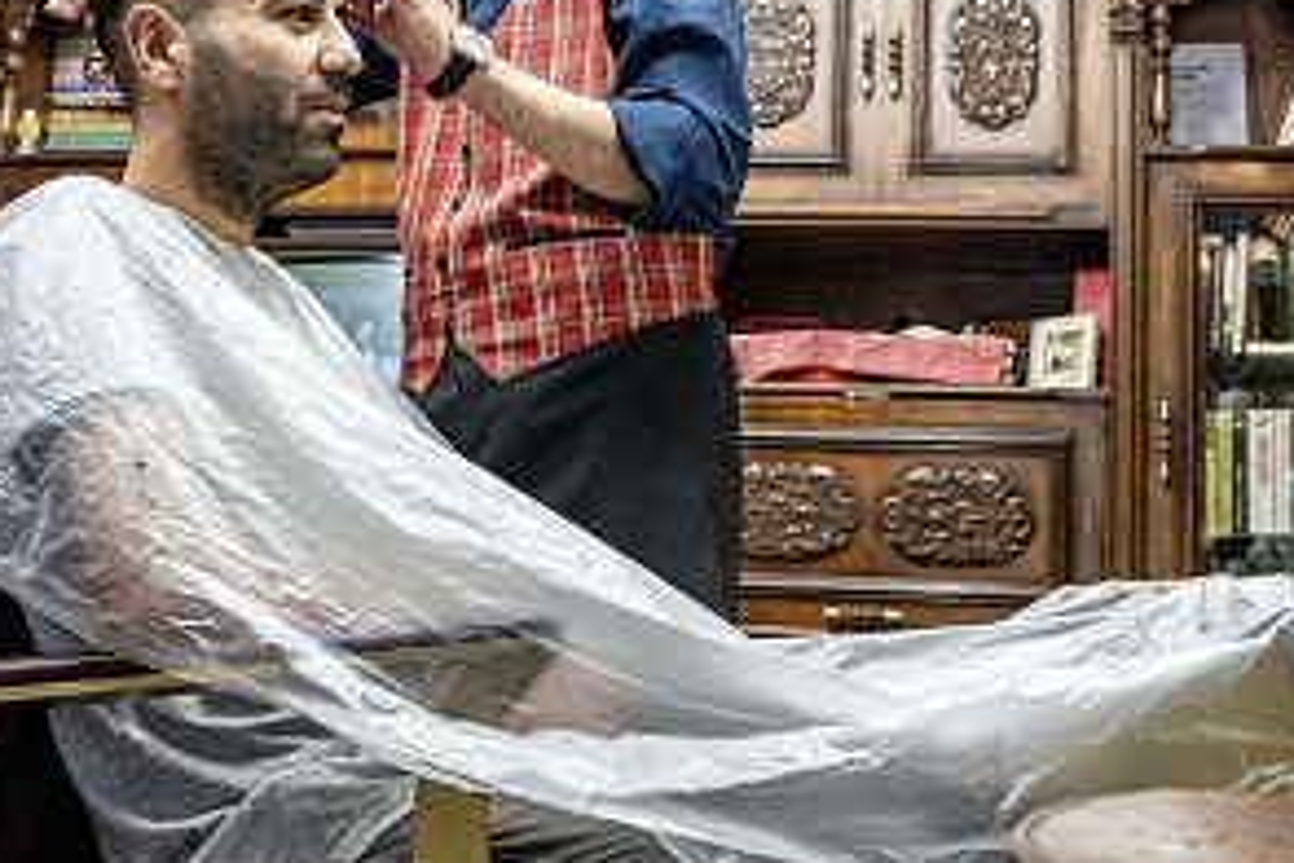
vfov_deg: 27.5
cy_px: 392
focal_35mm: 49
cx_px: 801
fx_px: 1761
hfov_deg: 40.1
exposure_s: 1/160
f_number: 4
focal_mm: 24
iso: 2500
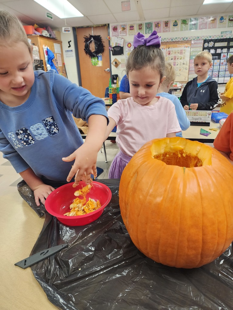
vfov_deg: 73.9
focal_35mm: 23
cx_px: 116
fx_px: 206
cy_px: 155
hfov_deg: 58.9
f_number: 1.8
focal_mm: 6.4
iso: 500
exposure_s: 1/120
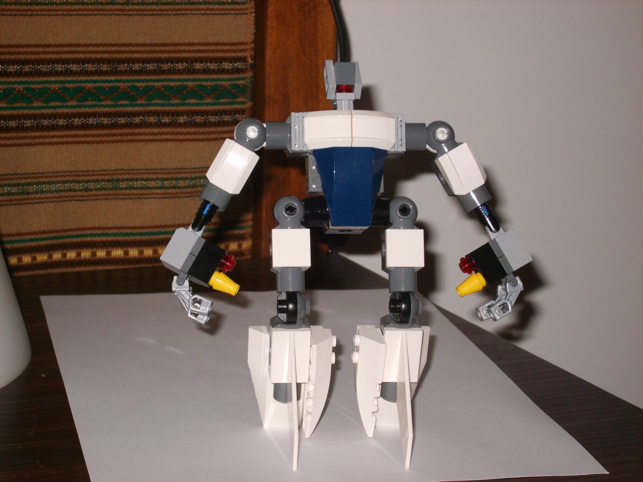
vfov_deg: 14.1
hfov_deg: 18.7
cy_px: 241
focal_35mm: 105
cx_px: 322
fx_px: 1950
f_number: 5.1
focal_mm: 22.2
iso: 100
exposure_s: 1/60
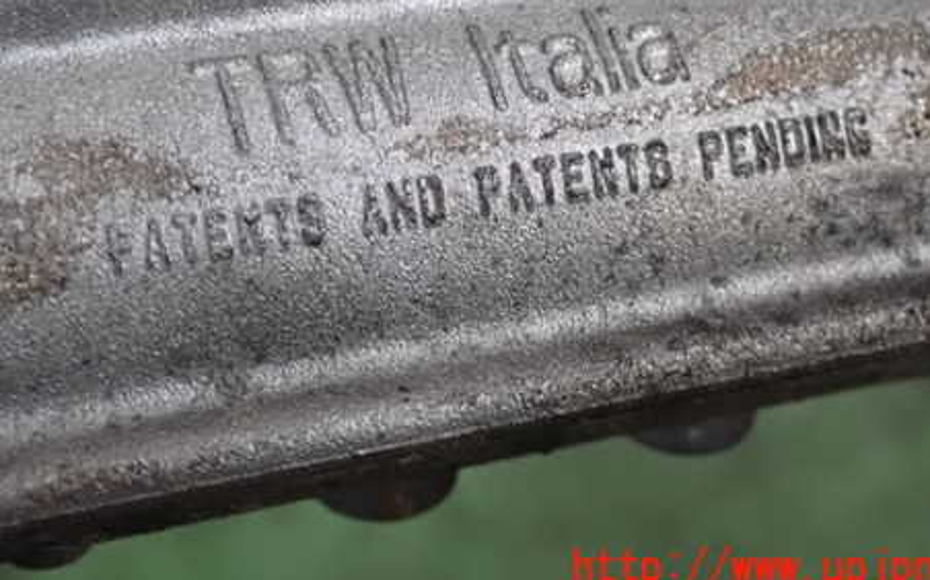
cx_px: 420
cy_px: 132
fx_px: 1925
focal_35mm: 76
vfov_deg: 17.0
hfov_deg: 27.1
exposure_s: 1/125
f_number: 3.3
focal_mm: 9.65
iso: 1600
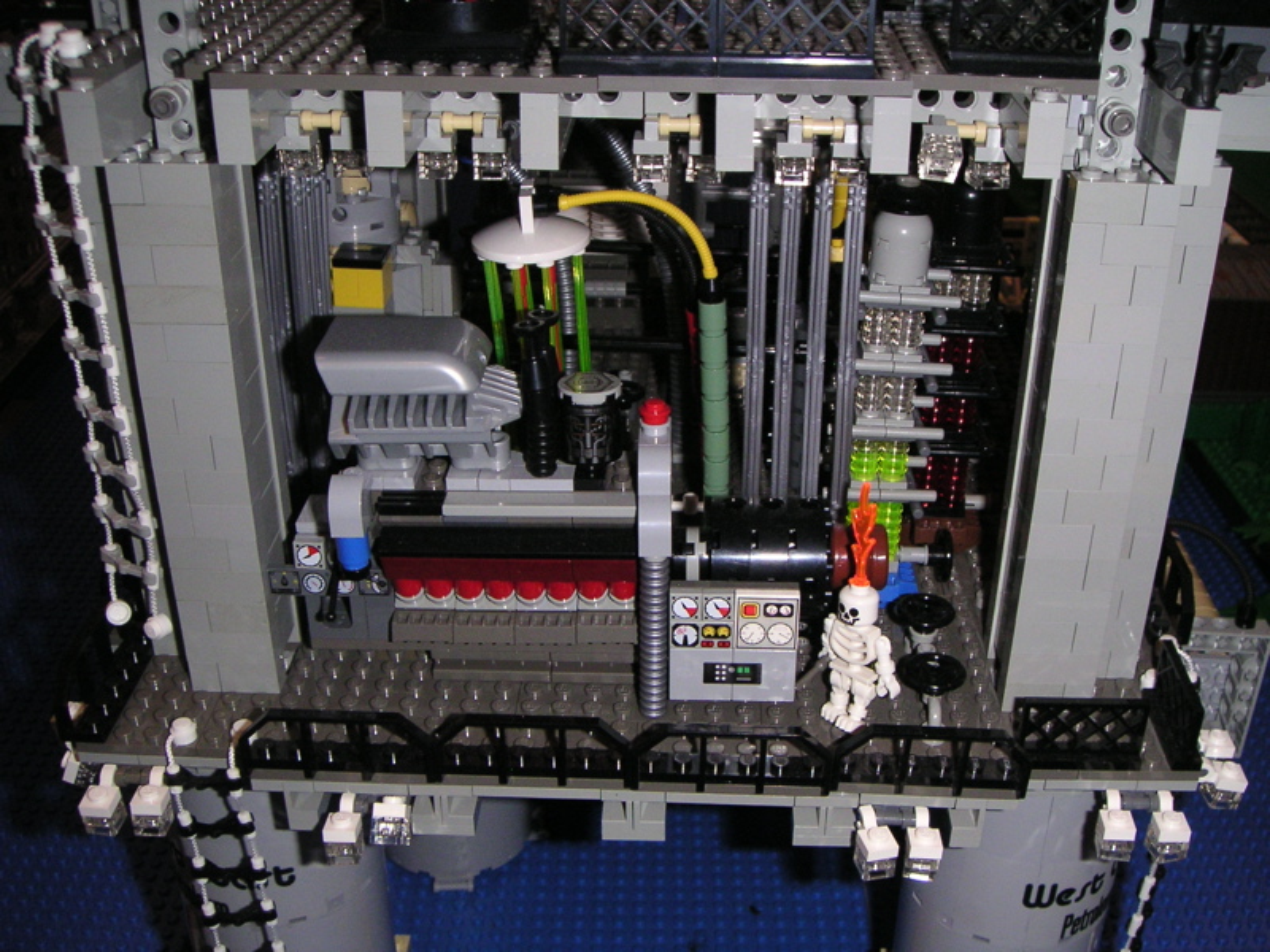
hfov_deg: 49.0
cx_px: 635
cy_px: 476
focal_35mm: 38
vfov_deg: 37.7
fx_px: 1394
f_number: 6.7
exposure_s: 1/45
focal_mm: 6
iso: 160
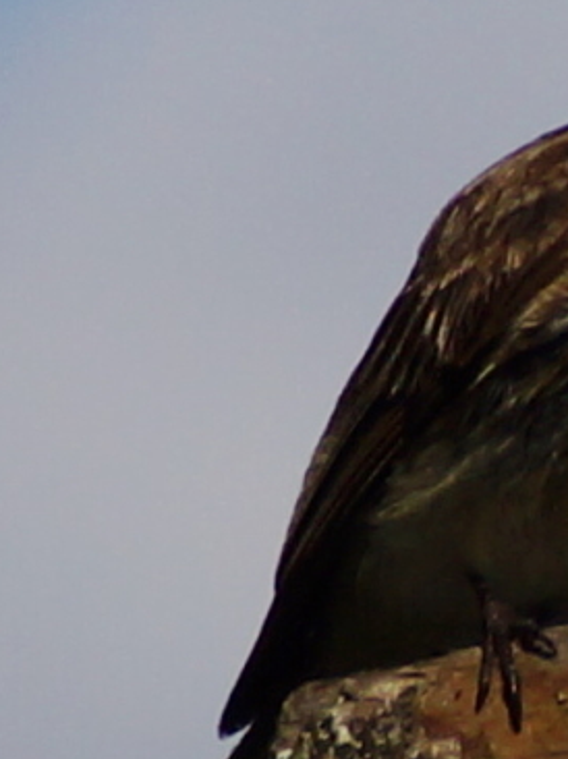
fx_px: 21575
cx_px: 590
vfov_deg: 2.0
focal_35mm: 985
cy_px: 529
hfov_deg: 1.5
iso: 100
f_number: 6.3
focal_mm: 250
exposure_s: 1/400
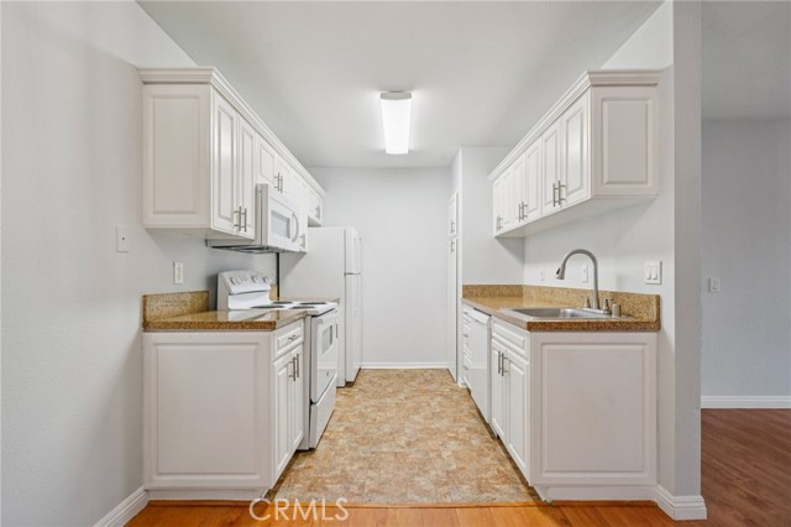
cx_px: 396
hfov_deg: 96.8
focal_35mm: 16
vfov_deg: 73.7
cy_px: 264
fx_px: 351
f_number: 9
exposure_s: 1/25
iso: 400
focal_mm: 16
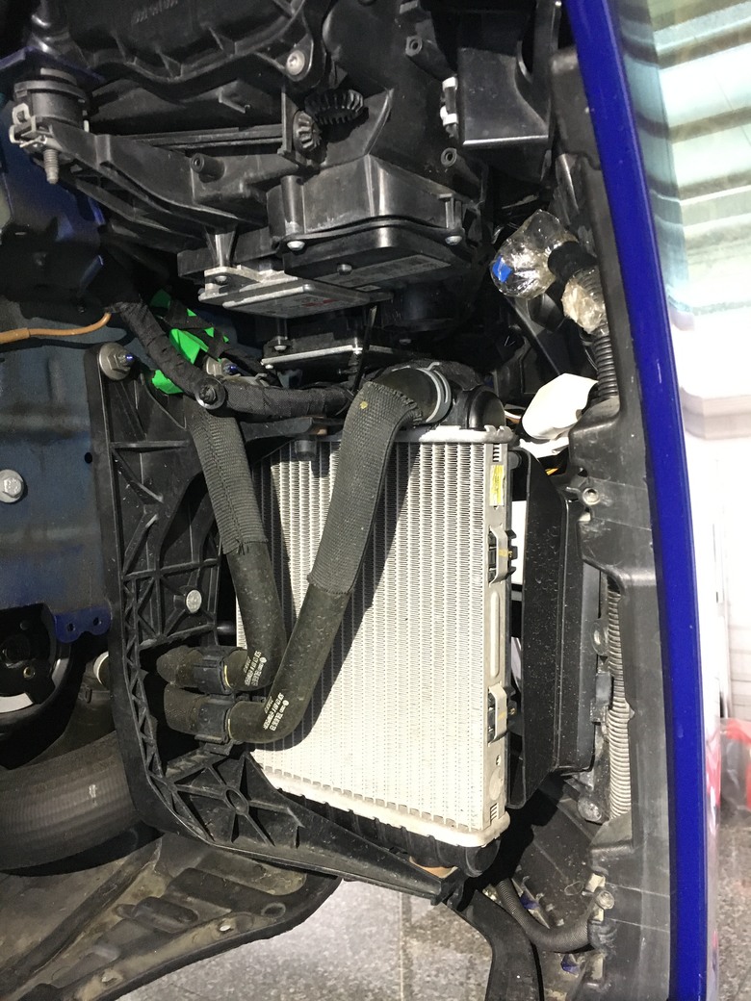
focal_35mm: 29
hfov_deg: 48.2
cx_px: 376
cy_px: 500
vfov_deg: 61.7
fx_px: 839
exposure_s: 1/15
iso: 250
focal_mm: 4.15
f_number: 2.2
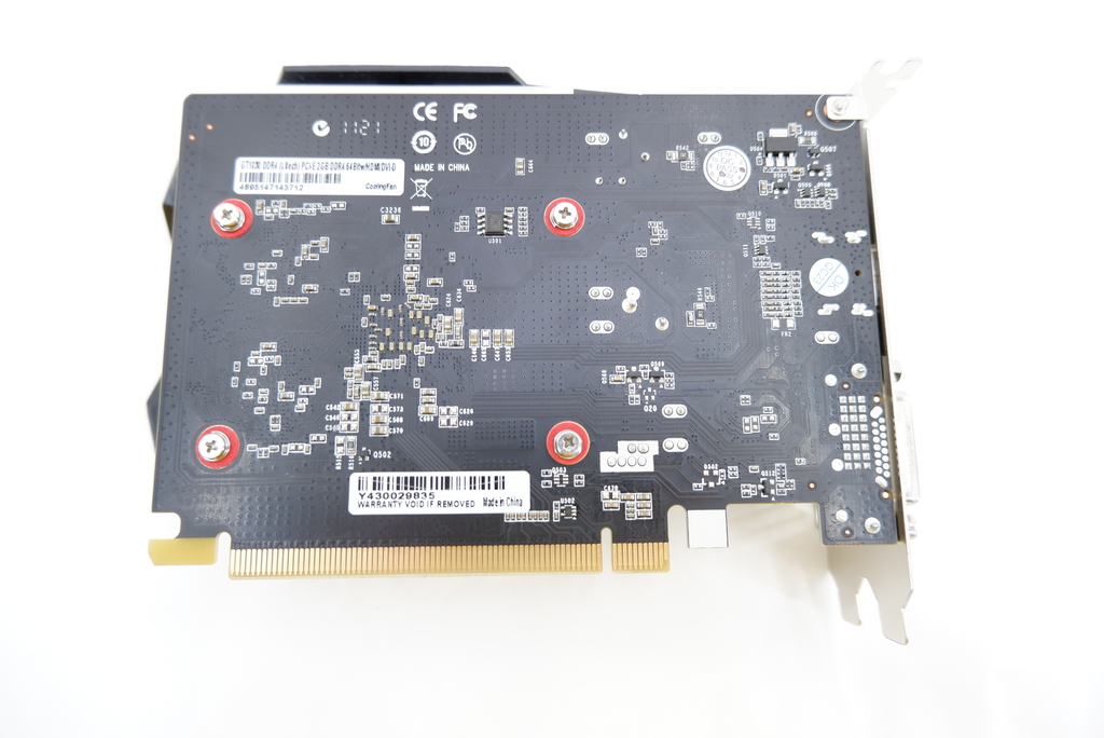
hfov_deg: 76.1
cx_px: 552
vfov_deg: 55.2
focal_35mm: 23
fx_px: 706
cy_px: 369
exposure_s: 1/34
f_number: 3.5
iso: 200
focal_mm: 15
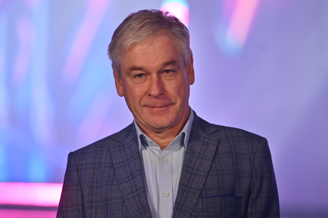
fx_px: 1986
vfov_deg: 6.3
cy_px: 108
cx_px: 163
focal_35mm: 218
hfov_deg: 9.4
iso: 560
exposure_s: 1/200
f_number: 2.8
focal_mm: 180
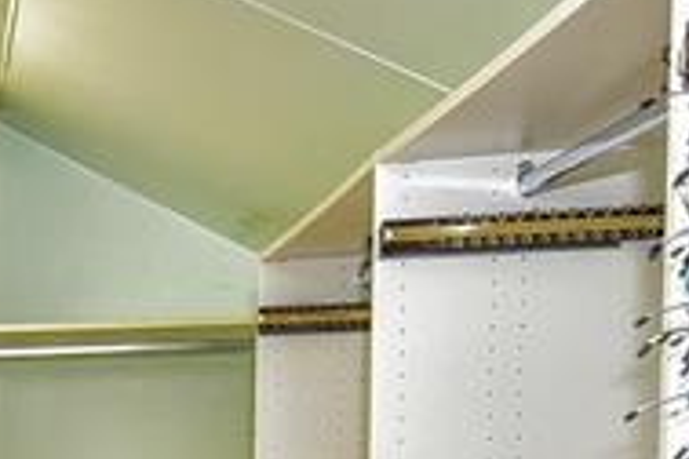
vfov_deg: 12.6
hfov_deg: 15.2
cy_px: 694
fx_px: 1971
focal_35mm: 103
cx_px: -762
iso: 1000
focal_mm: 19
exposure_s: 1/40
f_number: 6.3
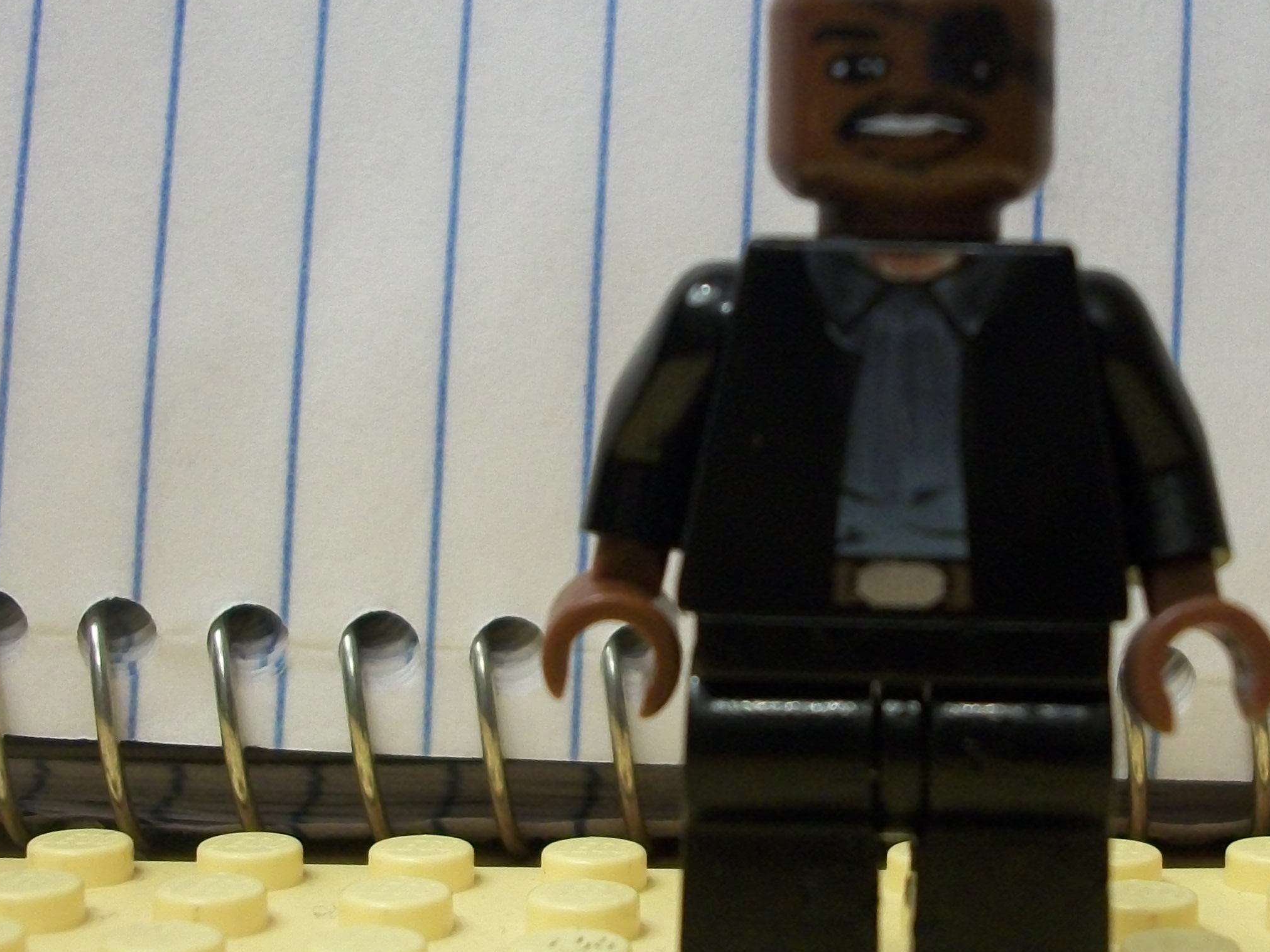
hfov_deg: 33.1
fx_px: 2128
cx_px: 790
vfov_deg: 25.1
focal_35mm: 58
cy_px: 354
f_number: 2.9
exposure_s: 1/25
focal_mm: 5.7
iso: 160
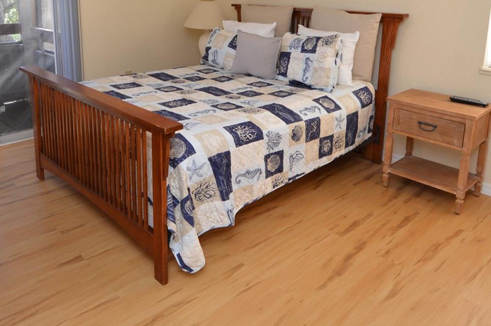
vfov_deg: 41.8
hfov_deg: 61.6
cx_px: 205
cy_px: 71
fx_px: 409
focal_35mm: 30
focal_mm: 12
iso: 400
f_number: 4.5
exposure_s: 1/80
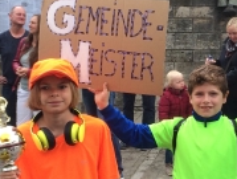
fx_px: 665
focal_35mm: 97
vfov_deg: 15.3
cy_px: 93
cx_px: 200
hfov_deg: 19.9
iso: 32
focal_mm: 4.15
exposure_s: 1/306
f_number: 2.2
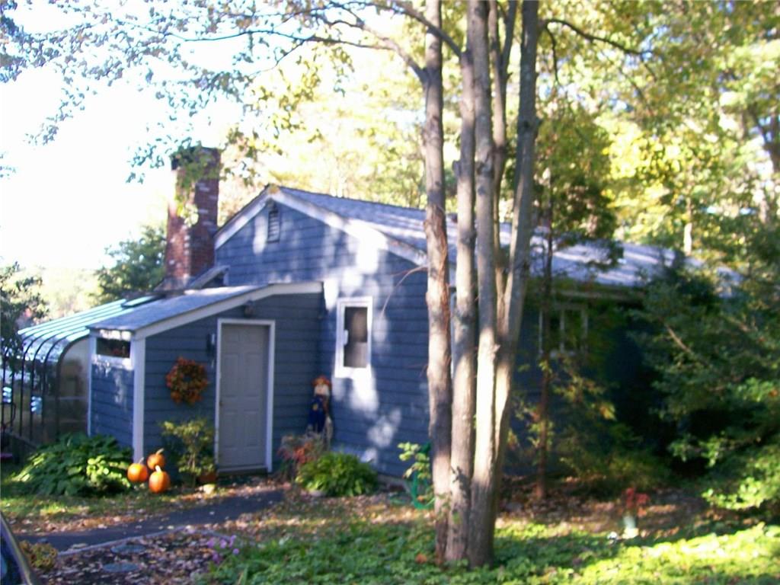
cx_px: 390
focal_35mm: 36
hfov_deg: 51.4
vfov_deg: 39.7
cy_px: 292
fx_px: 811
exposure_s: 1/78.1
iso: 80
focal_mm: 6
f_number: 2.7
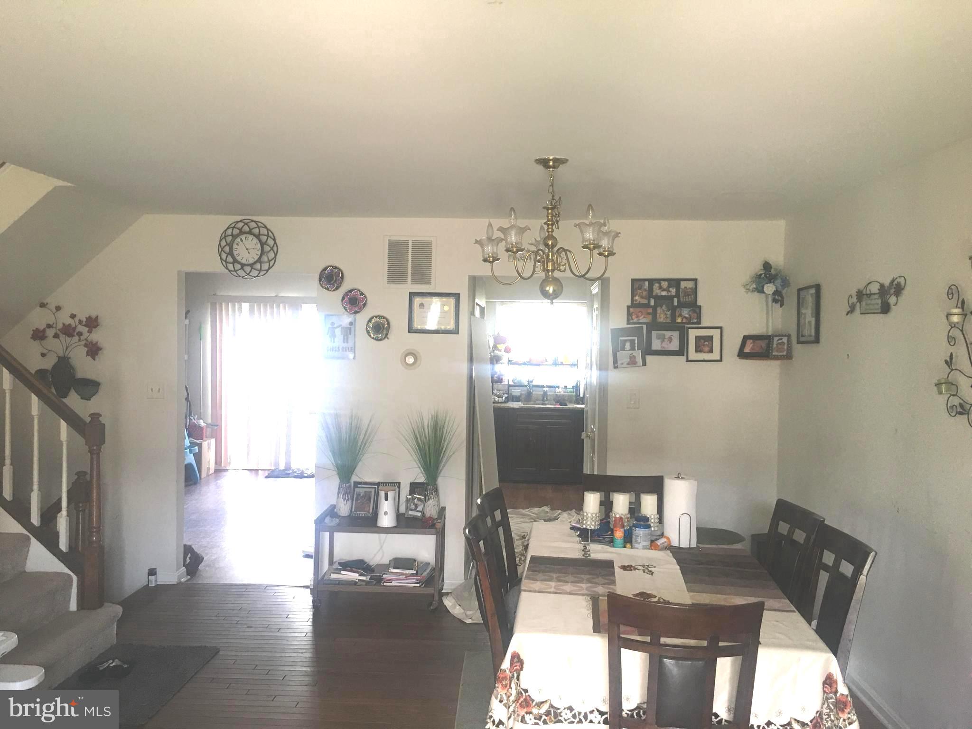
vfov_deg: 48.2
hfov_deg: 61.7
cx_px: 486
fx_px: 814
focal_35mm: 29
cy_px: 364
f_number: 2.2
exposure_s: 1/15
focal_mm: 4.15
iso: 40
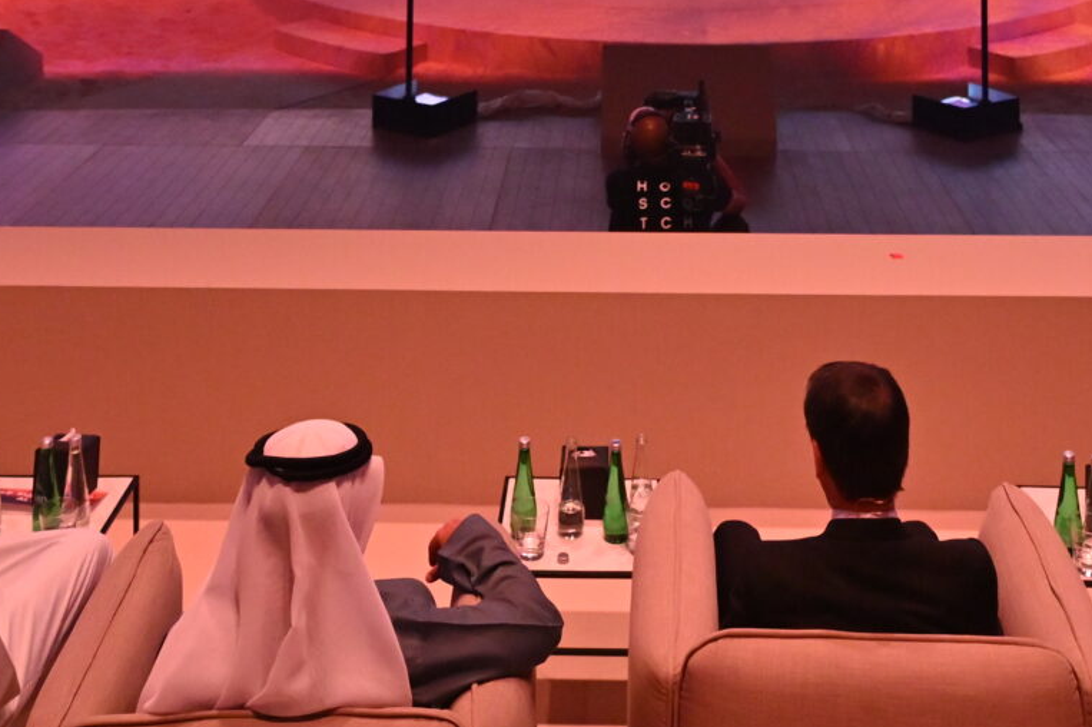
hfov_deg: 41.8
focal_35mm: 47
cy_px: -308
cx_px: 620
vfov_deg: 23.8
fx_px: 1425
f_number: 2.8
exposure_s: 1/60
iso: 2500
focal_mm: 14
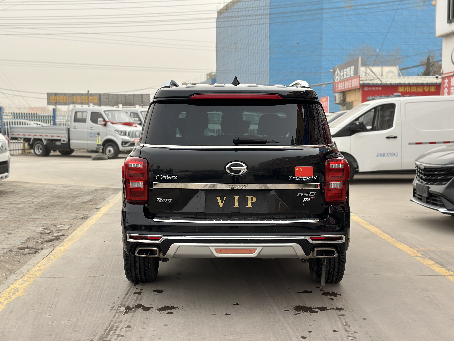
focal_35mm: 48
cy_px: 170
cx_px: 227
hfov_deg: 39.7
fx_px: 630
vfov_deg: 30.3
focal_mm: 6.86
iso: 80
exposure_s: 1/2070
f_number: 1.78
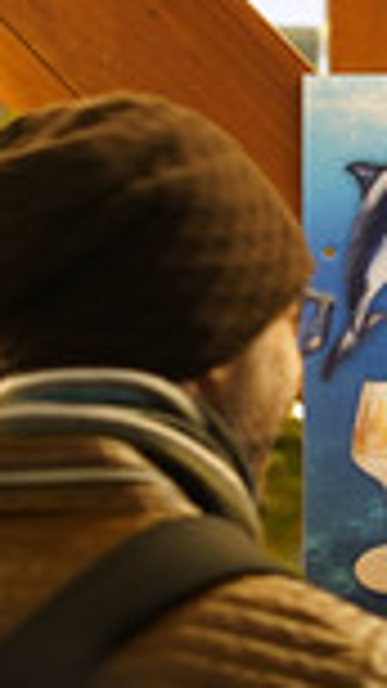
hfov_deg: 4.6
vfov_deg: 8.2
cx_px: 538
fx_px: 4801
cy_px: 360
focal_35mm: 263
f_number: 2.8
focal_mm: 85
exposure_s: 1/60
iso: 1600
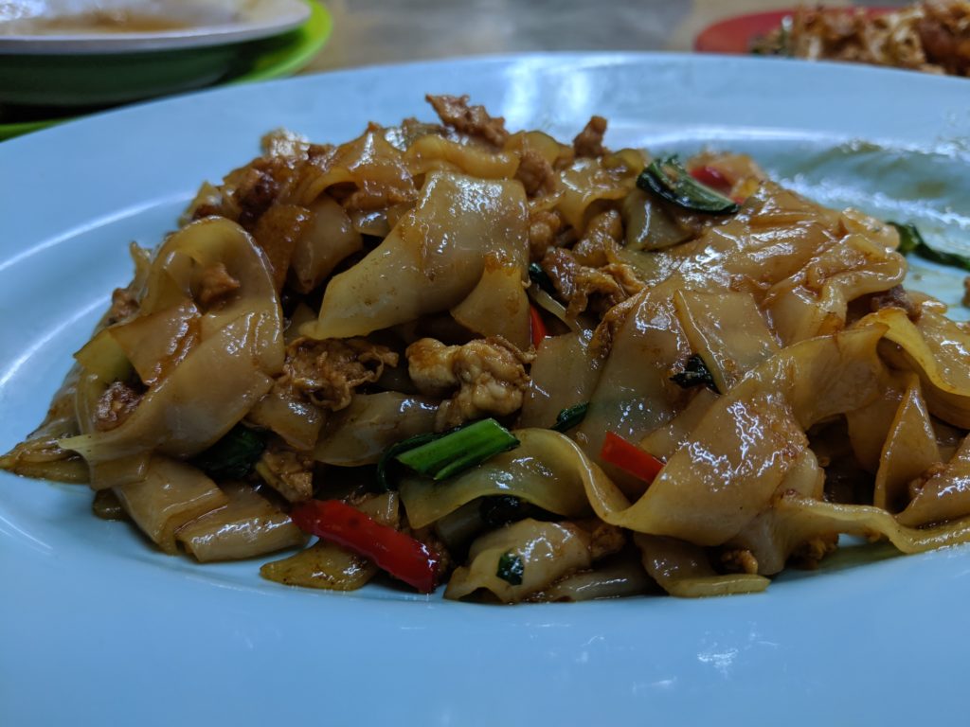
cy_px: 364
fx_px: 757
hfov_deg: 65.3
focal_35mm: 27
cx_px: 485
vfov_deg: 51.4
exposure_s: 1/125
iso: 93
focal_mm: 4.44
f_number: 1.8
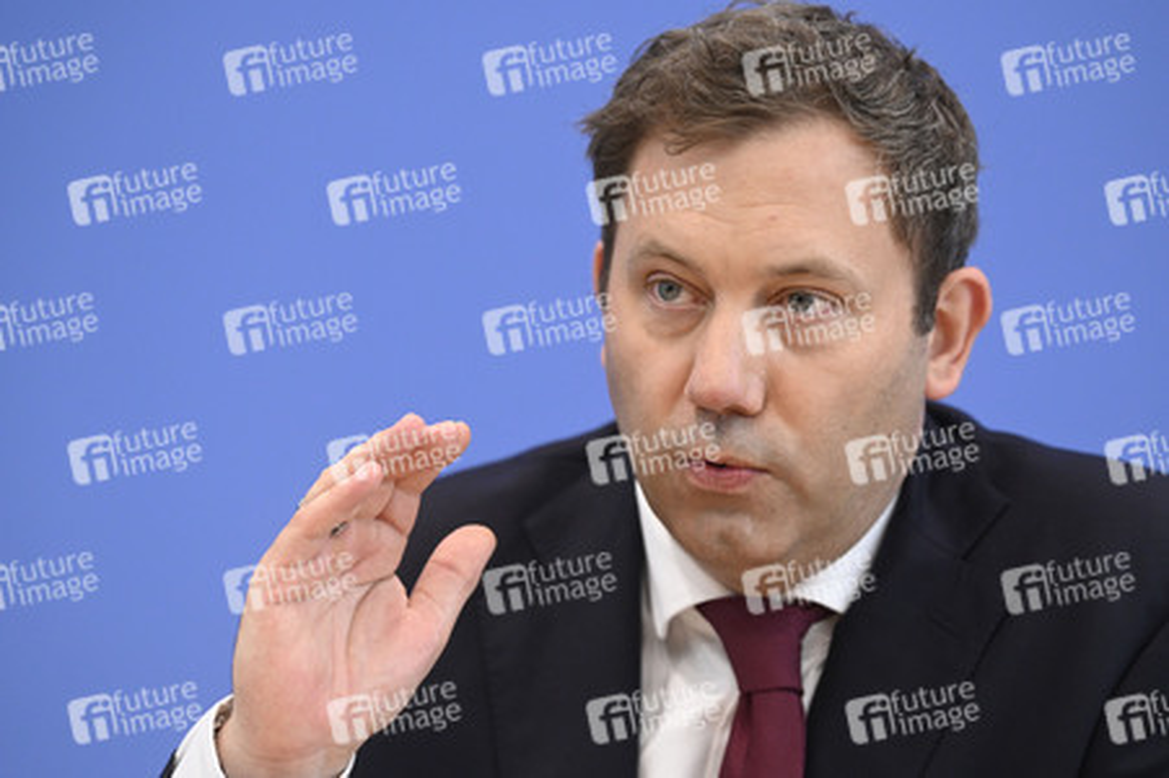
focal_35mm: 150
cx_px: 584
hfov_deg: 13.7
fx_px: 4867
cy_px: 389
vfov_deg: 9.1
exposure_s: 1/1250
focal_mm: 150
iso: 4000
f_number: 4
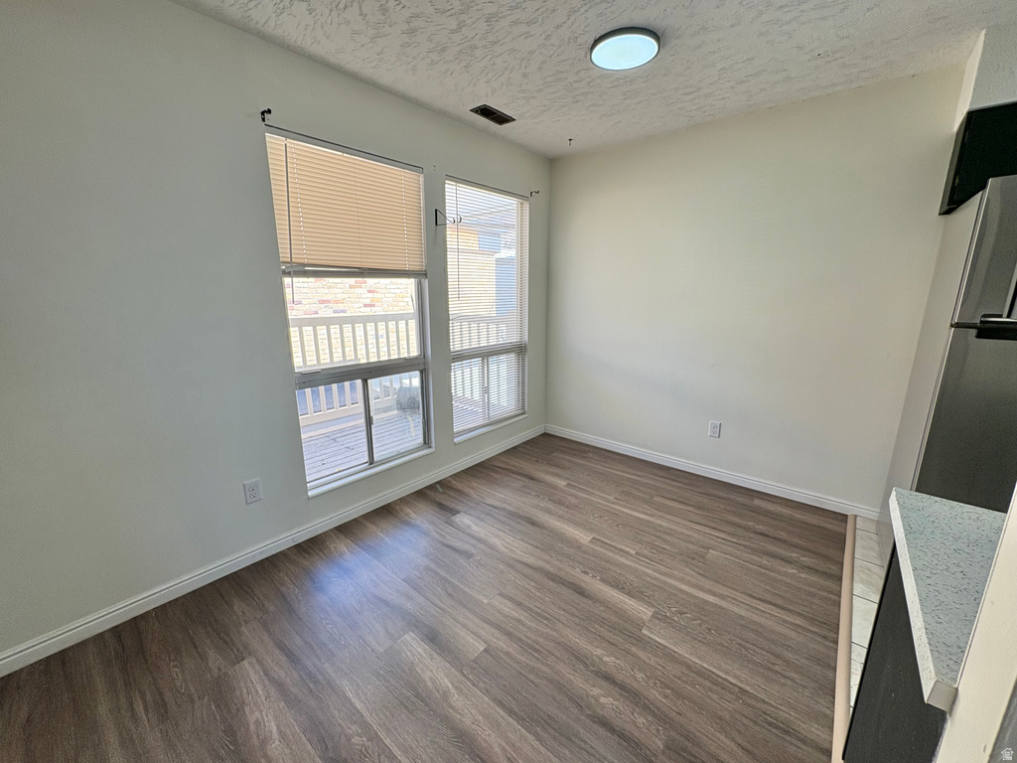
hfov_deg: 102.1
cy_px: 382
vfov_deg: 85.7
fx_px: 411
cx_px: 508
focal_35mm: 14
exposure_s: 1/130
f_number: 2.2
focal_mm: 2.22
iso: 64
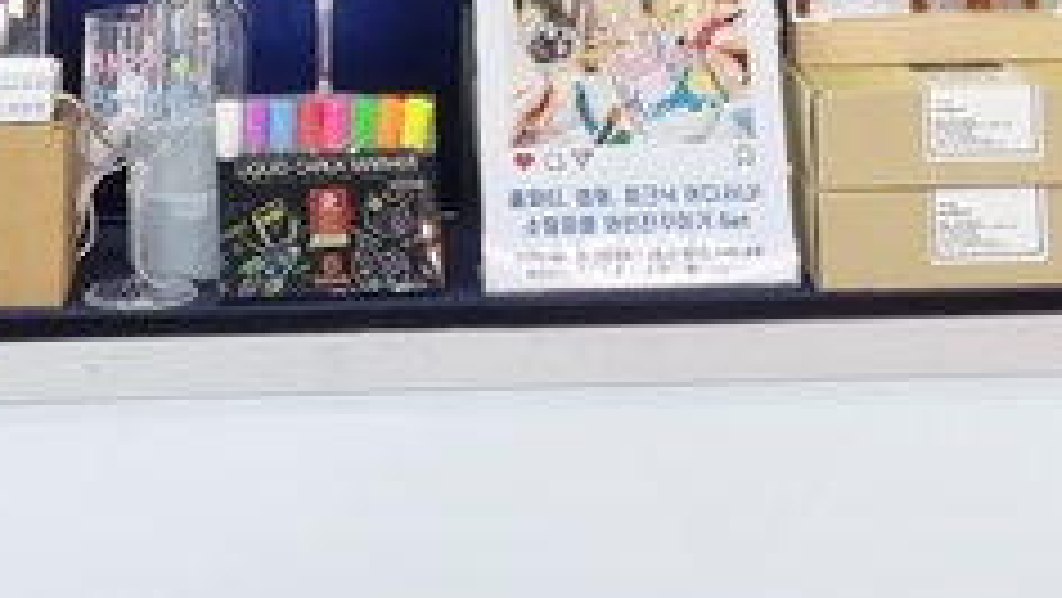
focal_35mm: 120
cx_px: 459
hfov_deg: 17.8
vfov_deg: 9.3
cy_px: -674
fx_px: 3381
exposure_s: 1/60
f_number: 1.8
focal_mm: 5.4
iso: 200
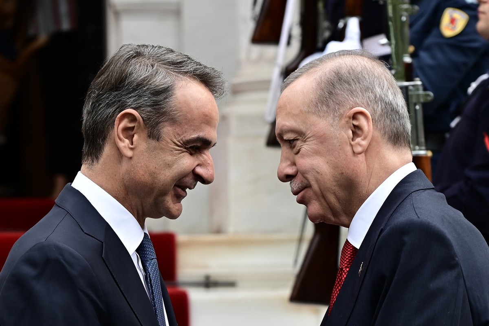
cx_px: 244
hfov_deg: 22.6
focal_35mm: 90
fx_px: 1222
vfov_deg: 15.2
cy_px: 163
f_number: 4
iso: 200
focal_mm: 90
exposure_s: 1/400
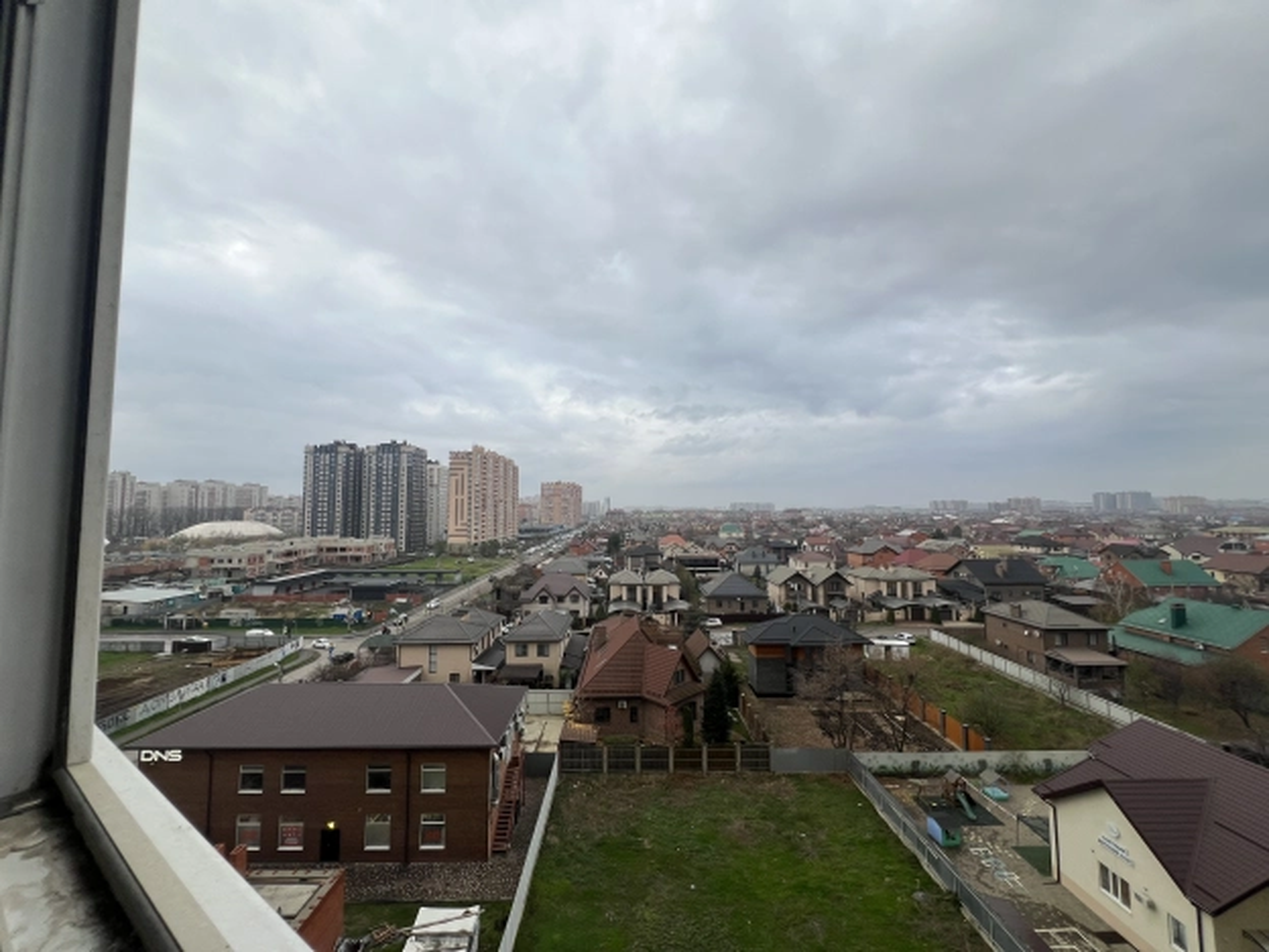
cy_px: 476
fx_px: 477
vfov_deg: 89.9
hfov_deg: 106.2
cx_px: 634
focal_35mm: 13
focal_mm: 1.57
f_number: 1.8
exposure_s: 1/217
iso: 32
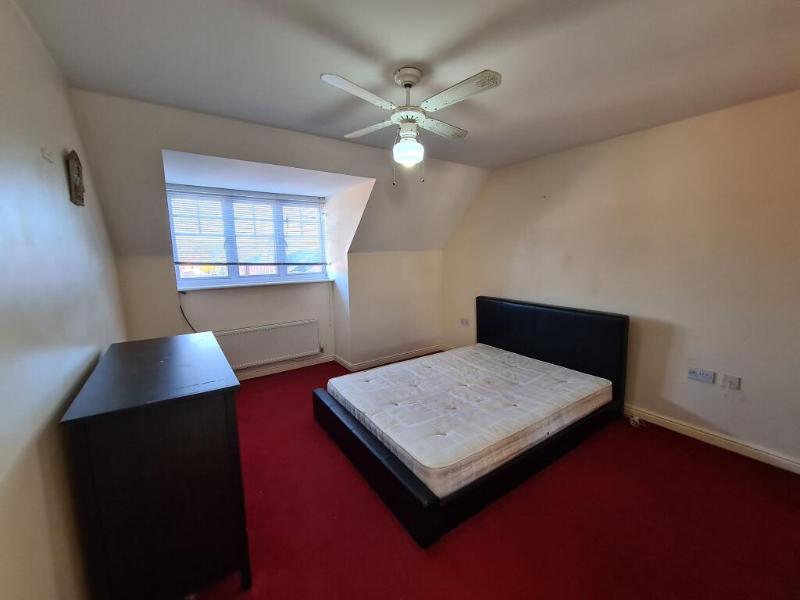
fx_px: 300
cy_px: 300
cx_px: 400
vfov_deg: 89.9
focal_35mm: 13
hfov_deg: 106.2
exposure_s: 1/50
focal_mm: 2.2
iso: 160
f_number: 2.2
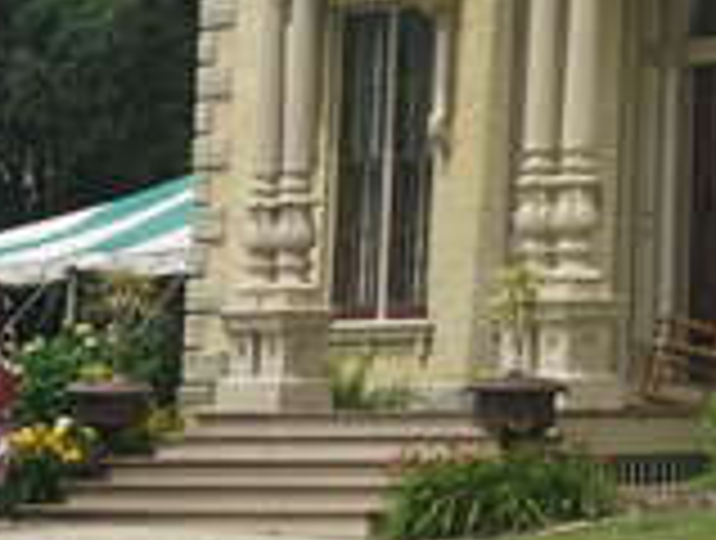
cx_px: 1337
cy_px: -425
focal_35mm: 195
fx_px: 4051
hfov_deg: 9.5
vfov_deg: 7.4
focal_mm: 27
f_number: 11
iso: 100
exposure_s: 1/160
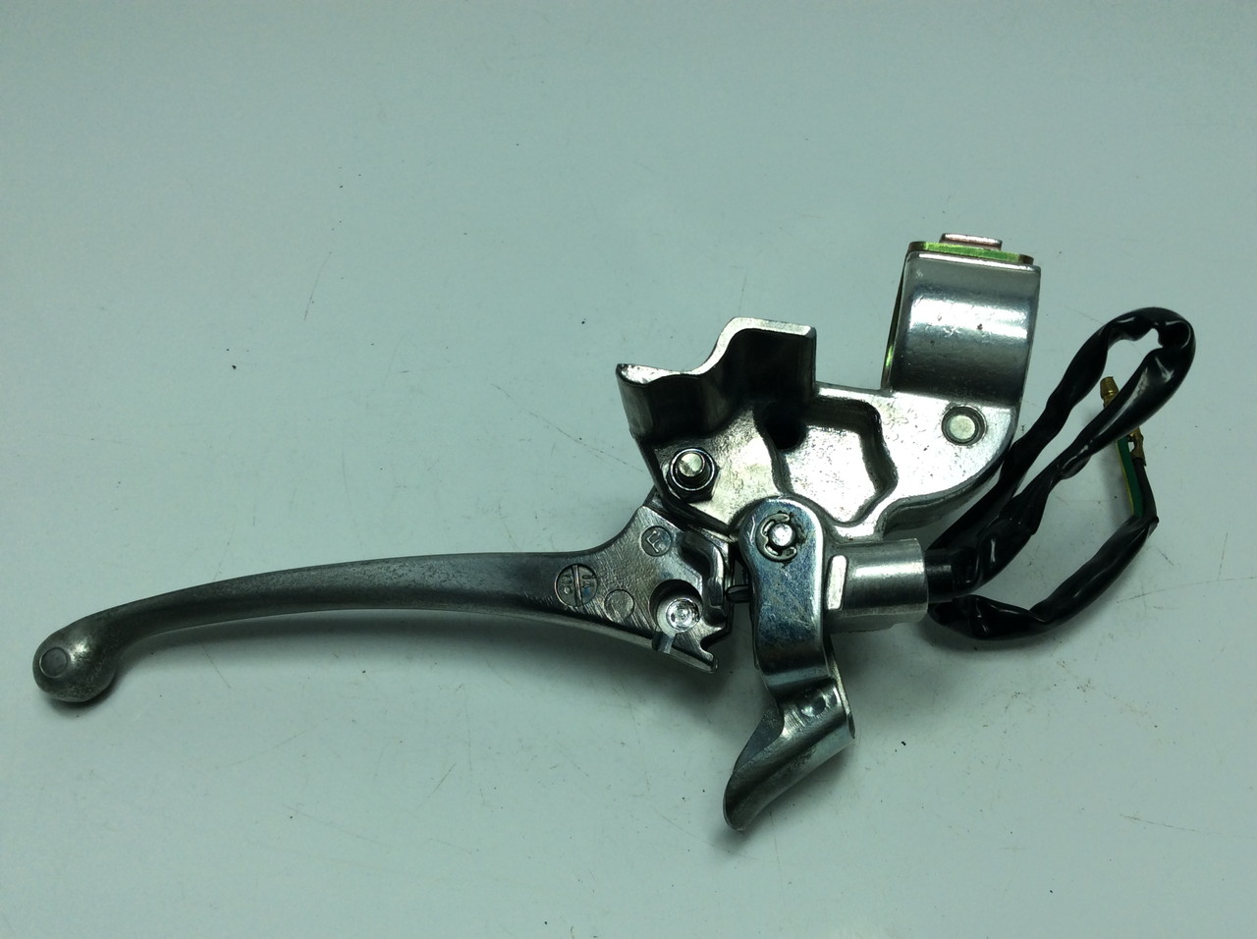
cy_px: 470
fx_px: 1160
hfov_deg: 56.9
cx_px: 628
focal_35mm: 32
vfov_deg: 44.1
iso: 32
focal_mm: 3.3
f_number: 2.4
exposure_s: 1/657
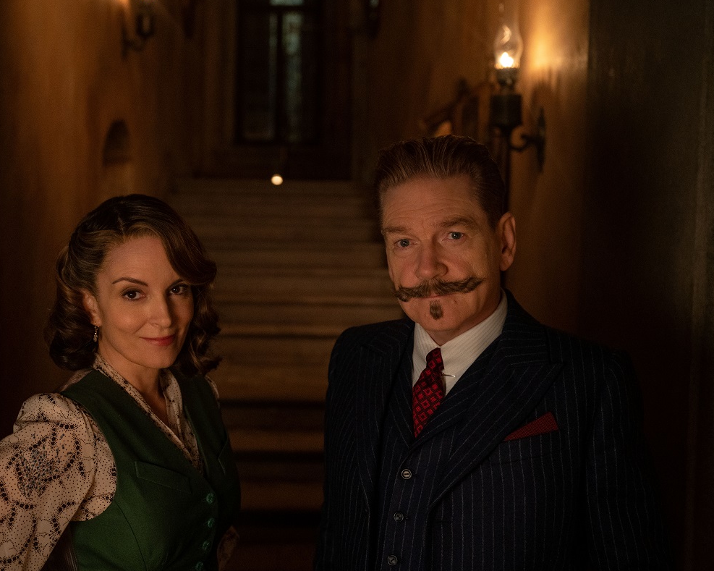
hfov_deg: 40.2
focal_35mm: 46
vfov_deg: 32.7
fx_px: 972
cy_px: 284
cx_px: 294
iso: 2500
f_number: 3.2
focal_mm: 40
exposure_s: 1/80
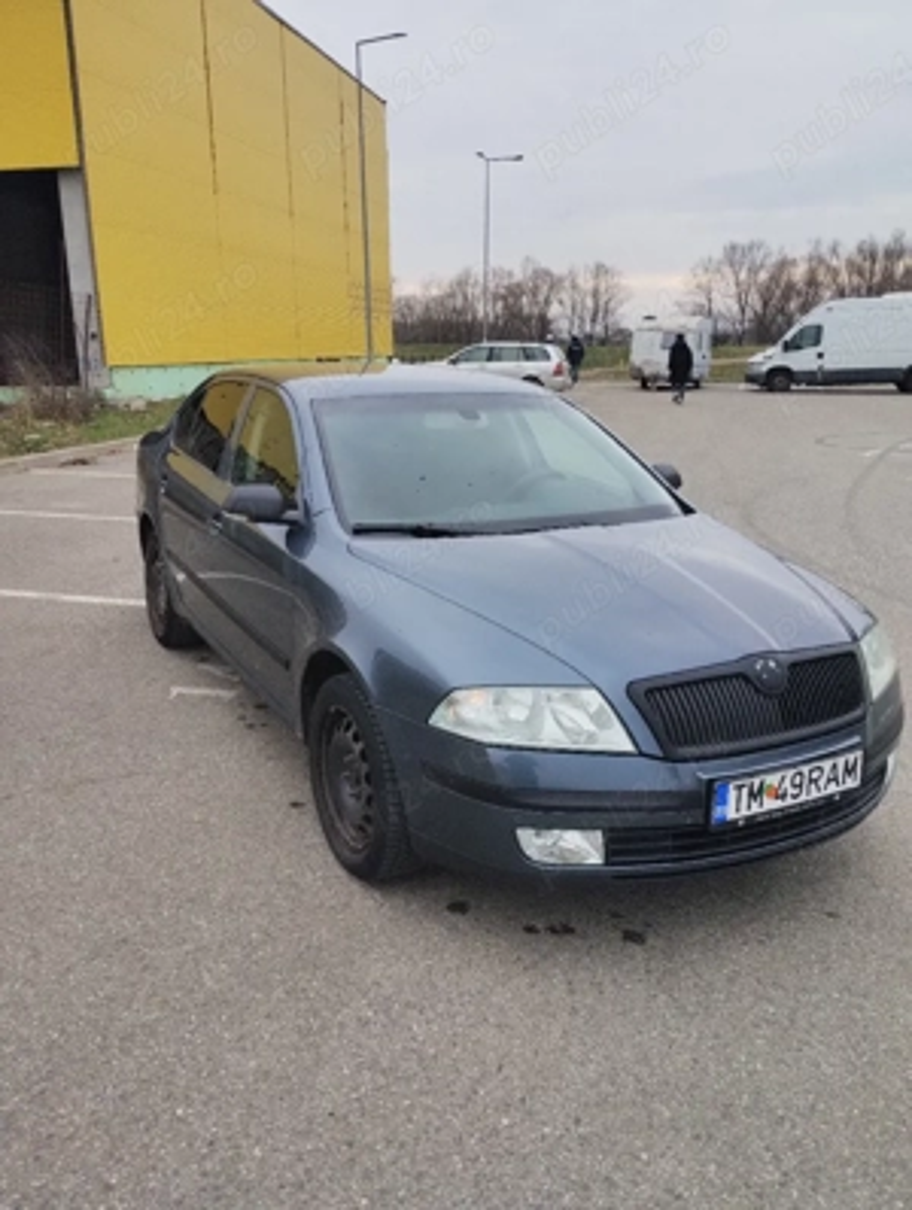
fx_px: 980
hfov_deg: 49.9
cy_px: 605
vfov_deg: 63.4
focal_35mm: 28
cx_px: 456
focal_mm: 4.27
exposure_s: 1/400
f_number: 1.8
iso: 100
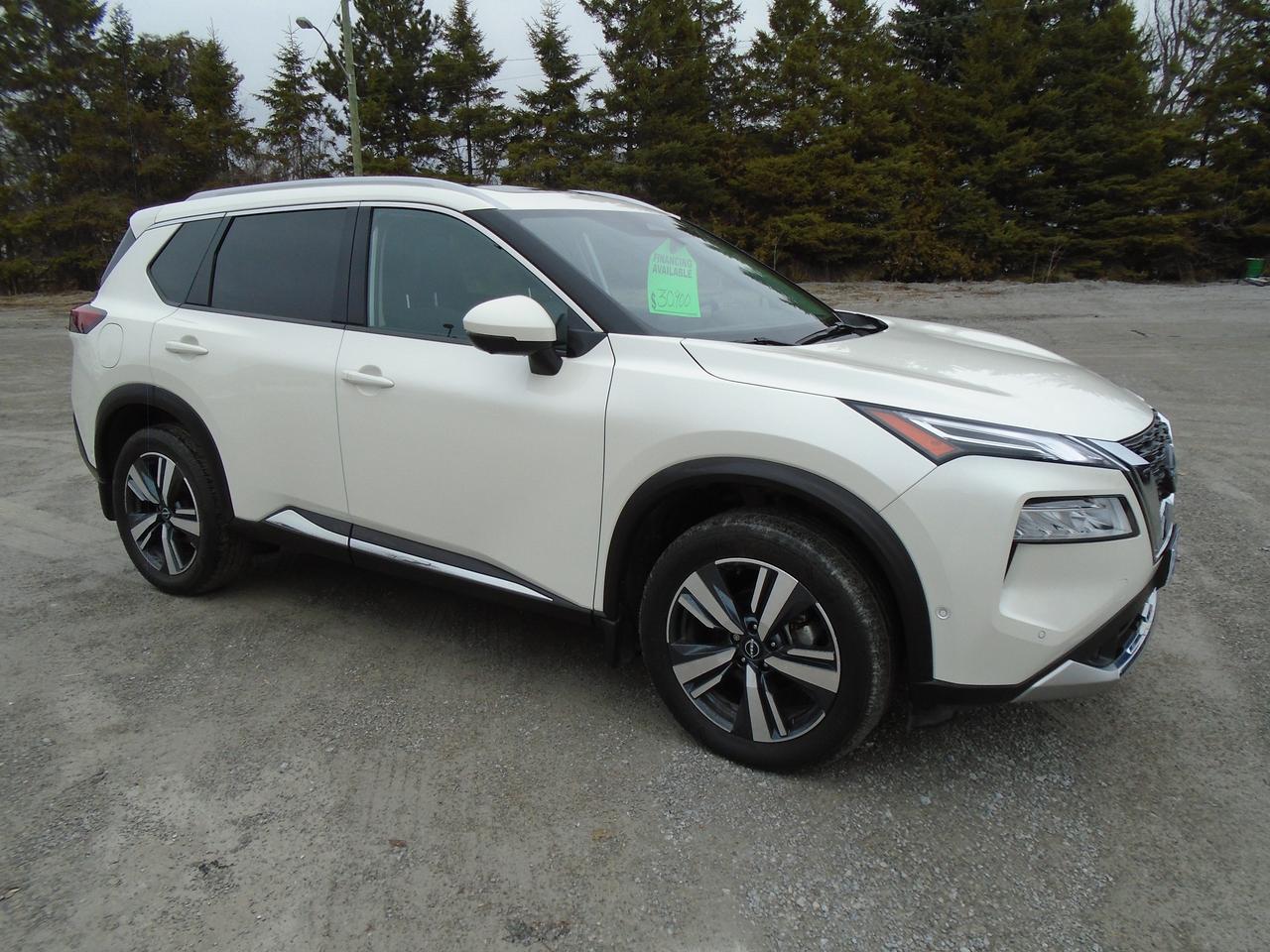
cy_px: 476
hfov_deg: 67.3
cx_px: 635
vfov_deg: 53.1
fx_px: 954
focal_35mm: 26
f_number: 3.2
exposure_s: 1/1000
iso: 100
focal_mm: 4.6
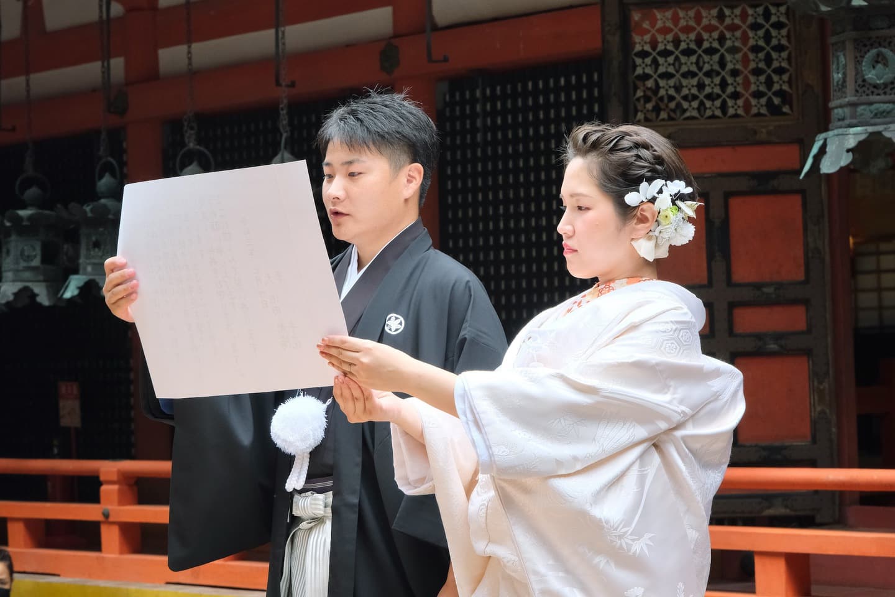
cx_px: 448
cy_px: 298
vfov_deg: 12.3
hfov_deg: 18.4
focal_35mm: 111
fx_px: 2759
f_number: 8
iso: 1600
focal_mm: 74.2
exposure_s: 1/250
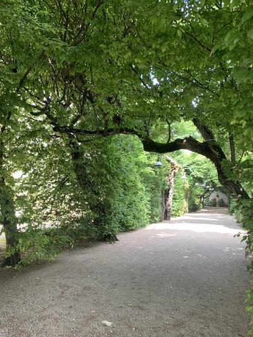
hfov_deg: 45.4
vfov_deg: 58.0
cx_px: 125
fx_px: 302
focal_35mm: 31
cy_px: 198
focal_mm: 4.25
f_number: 1.8
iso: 64
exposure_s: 1/121
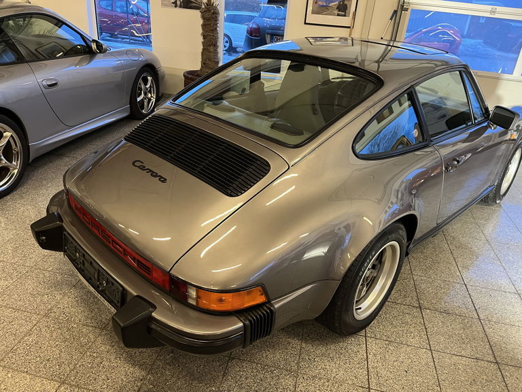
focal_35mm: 26
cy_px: 196
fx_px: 392
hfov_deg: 67.3
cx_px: 261
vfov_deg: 53.1
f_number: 1.6
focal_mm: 5.1
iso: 500
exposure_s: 1/50
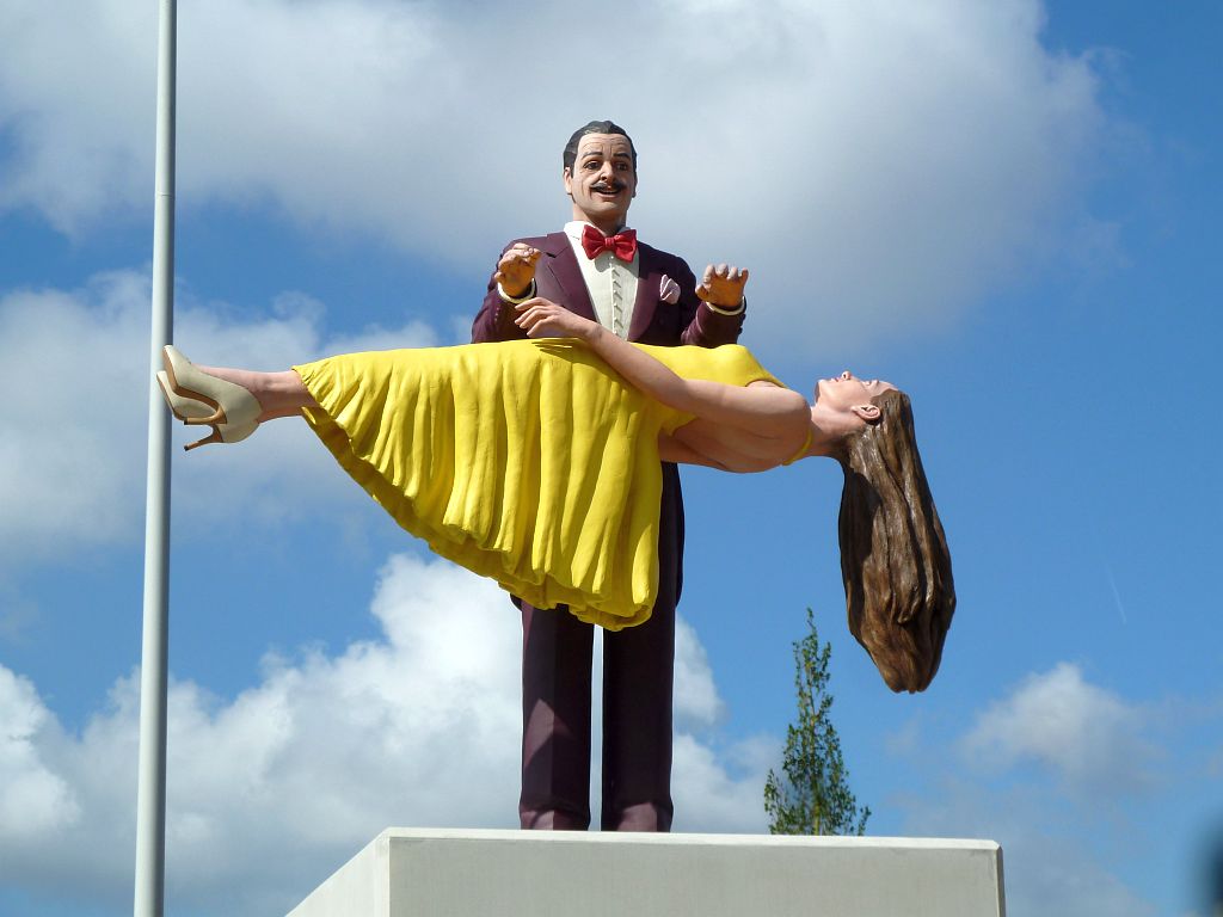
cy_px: 458
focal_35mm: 90
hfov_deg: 21.8
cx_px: 612
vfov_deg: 16.4
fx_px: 3180
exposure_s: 1/500
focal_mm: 14.7
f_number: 5.6
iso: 80
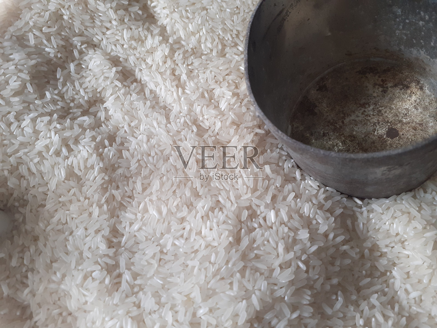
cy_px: 164
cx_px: 218
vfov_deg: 51.4
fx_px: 341
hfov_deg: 65.3
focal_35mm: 27
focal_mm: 3.6
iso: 125
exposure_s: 1/50
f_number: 1.9
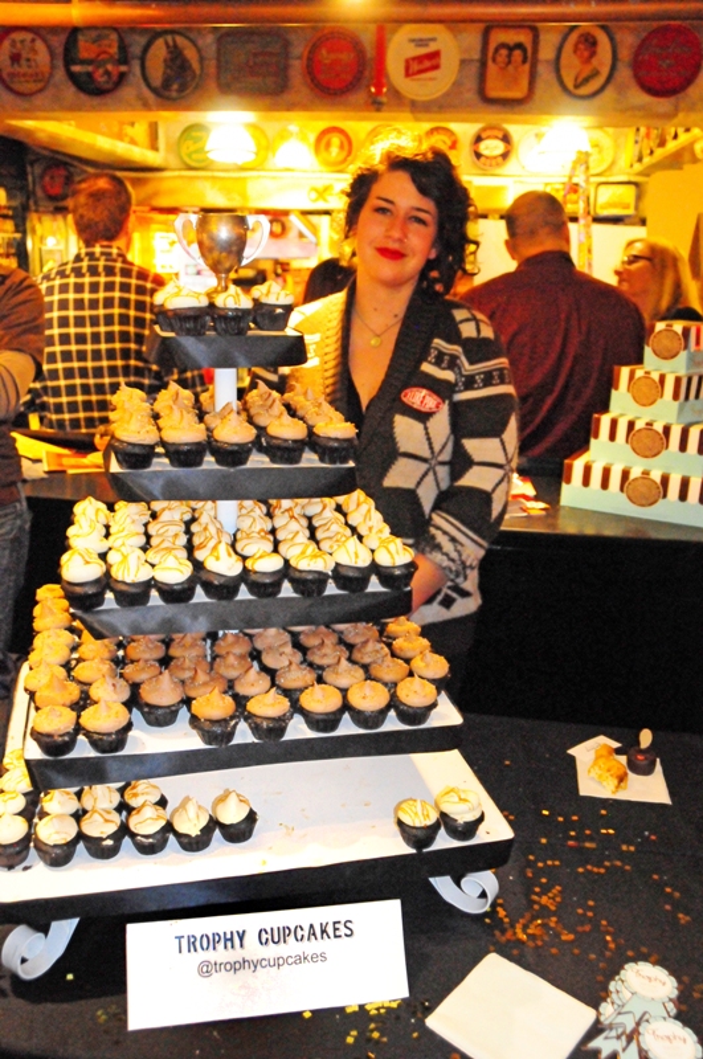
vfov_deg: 62.0
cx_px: 352
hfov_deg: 43.5
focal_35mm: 30
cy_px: 530
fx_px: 881
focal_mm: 20
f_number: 4.5
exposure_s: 1/20
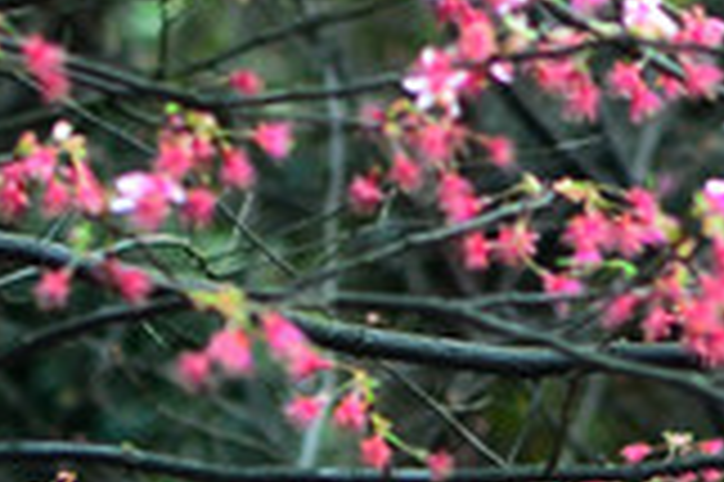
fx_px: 5882
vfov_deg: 4.7
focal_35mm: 293
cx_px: 1066
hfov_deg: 6.9
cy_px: -77
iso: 250
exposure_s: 1/125
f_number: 2.5
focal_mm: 35
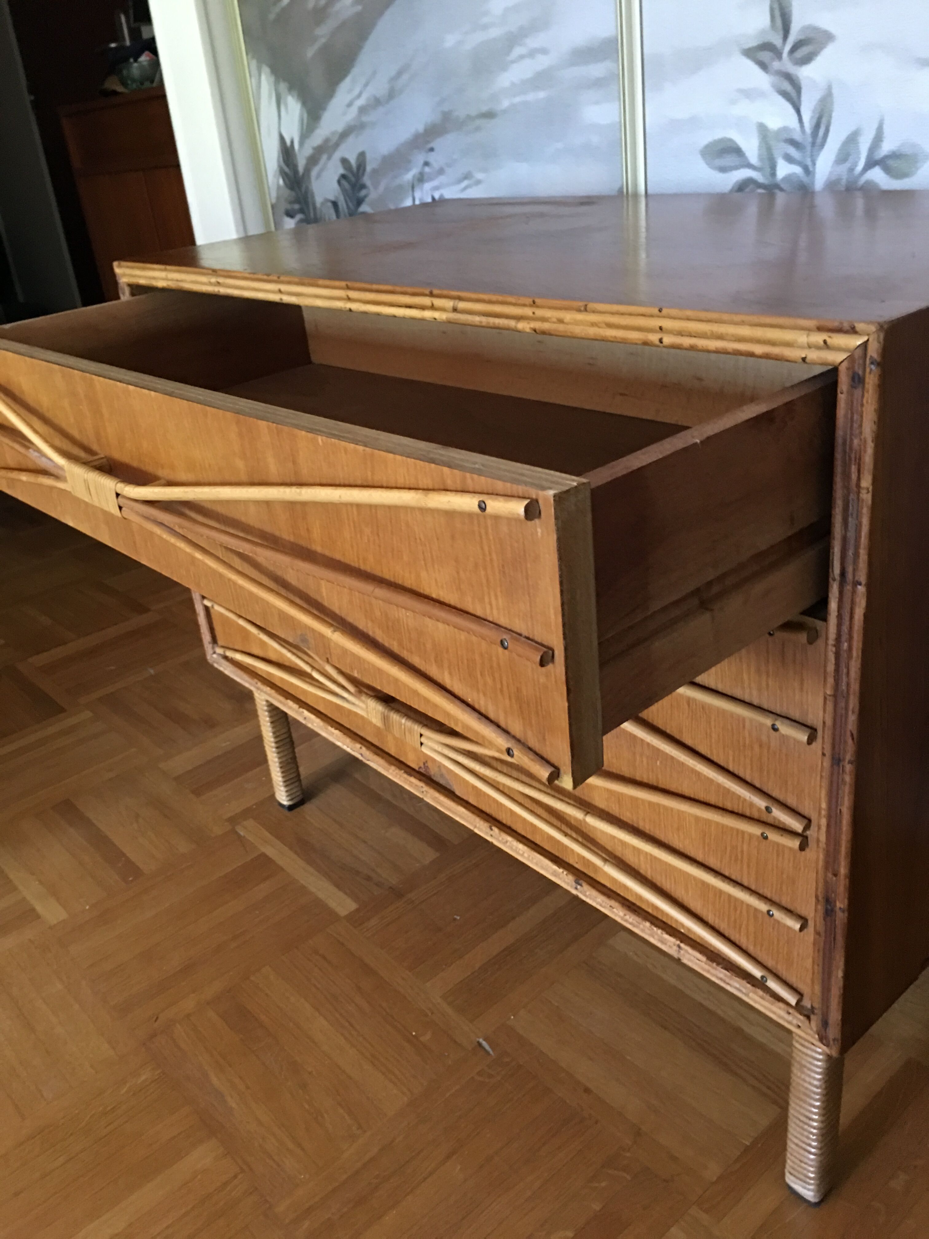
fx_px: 1038
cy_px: 620
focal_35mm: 29
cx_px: 464
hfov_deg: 48.2
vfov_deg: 61.7
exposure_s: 1/8
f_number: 2.2
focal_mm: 4.15
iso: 125
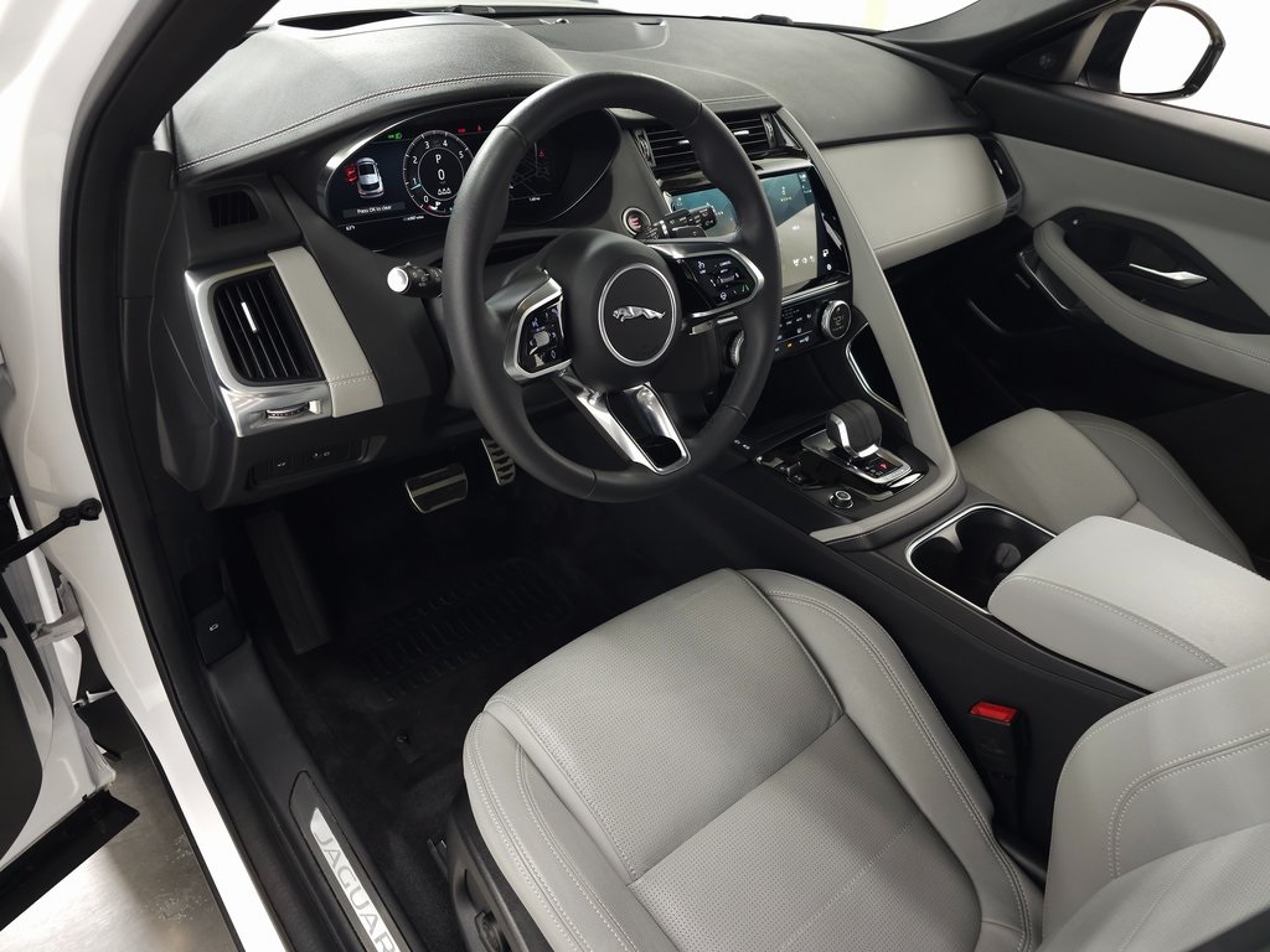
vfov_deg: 58.9
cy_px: 476
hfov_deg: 73.9
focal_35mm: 23
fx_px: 844
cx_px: 635
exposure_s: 1/60
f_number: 1.7
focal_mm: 6.3
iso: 200
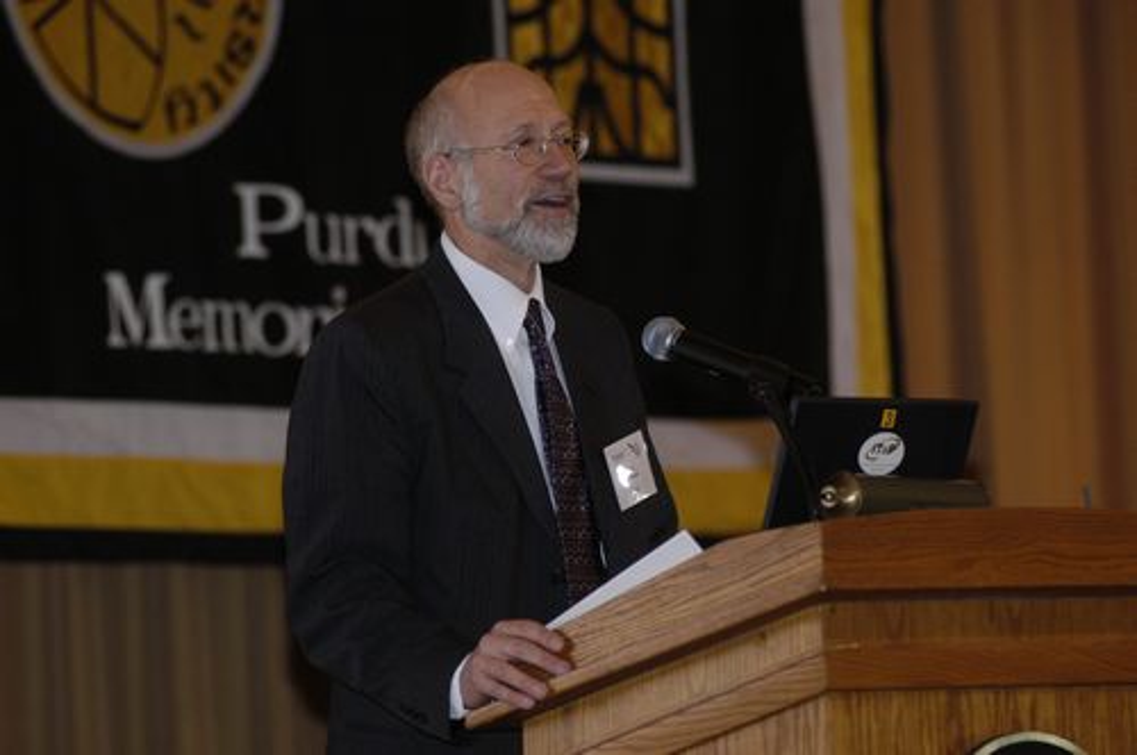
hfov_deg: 10.2
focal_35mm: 202
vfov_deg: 6.8
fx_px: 6387
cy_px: 378
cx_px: 568
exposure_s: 1/160
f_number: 3.5
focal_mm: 135
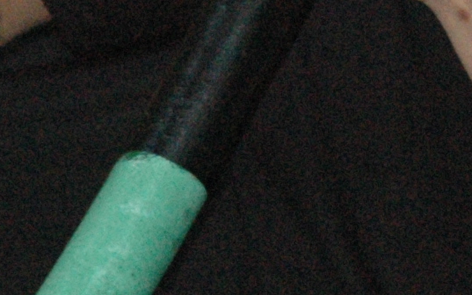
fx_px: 13766
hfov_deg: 2.0
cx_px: 386
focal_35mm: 1070
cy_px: -7
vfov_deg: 1.2
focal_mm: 125
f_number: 5.6
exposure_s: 1/60
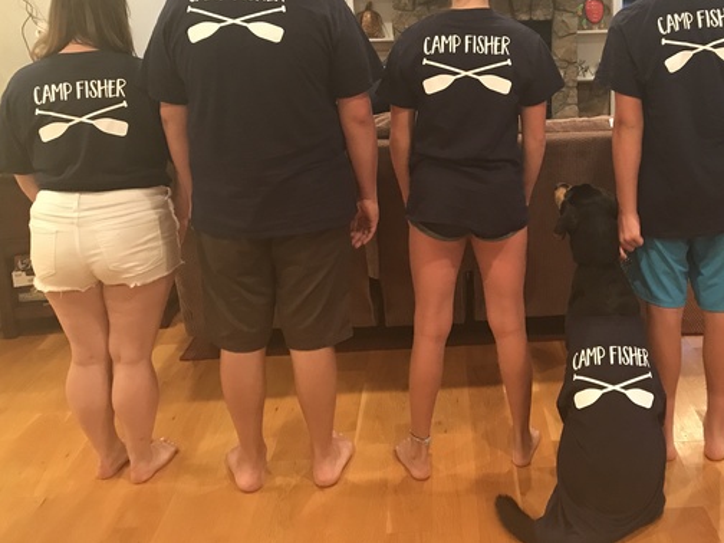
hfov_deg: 46.1
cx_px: 483
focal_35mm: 40
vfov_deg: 35.4
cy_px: 158
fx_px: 837
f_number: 1.8
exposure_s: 1/15
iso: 100
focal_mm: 3.99
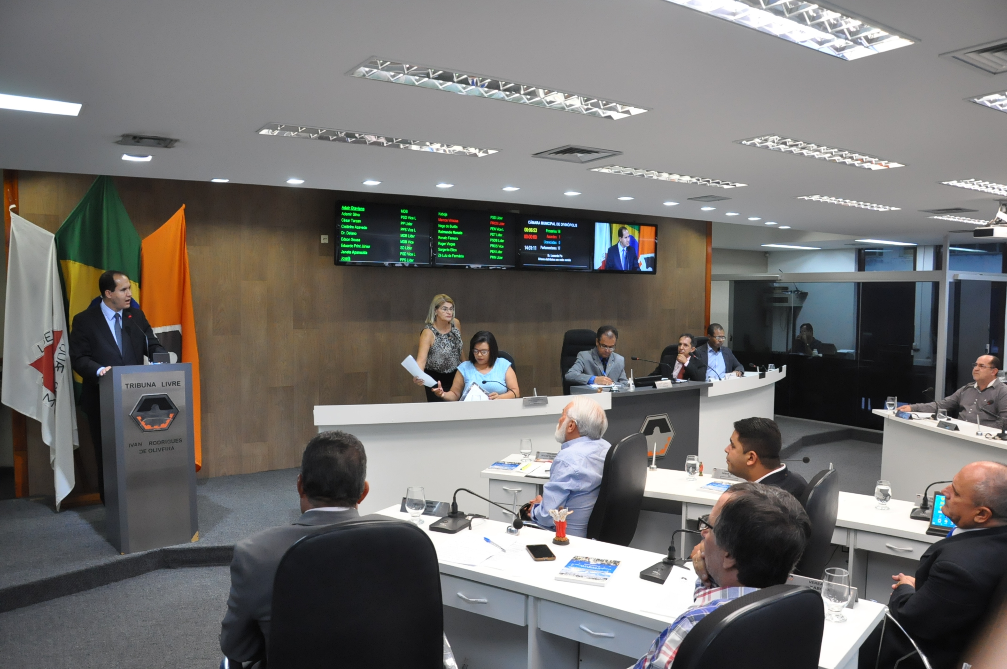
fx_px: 754
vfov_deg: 47.8
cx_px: 504
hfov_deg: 67.4
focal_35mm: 27
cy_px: 334
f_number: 5.6
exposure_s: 1/125
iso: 2000
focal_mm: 18
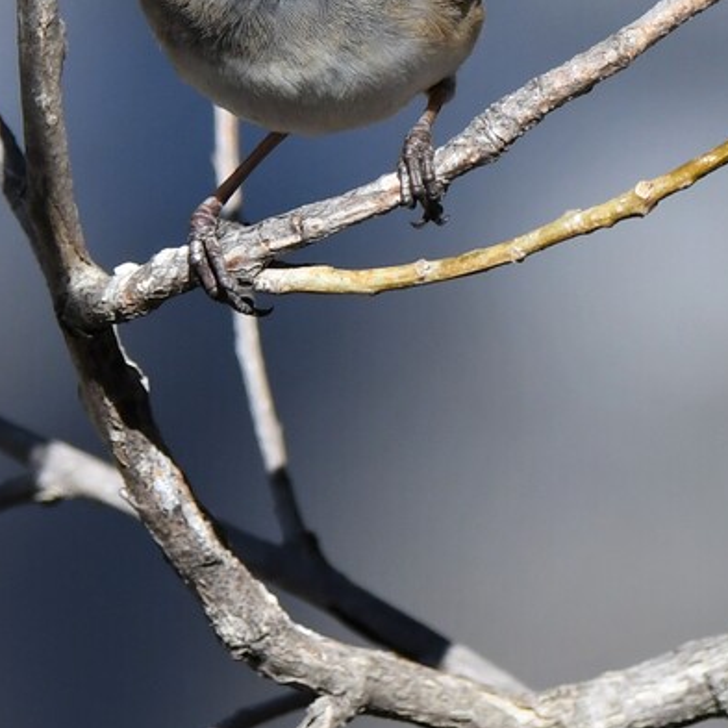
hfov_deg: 2.4
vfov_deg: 2.4
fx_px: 17250
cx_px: 299
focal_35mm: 725
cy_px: 55
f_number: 6.3
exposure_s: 1/2000
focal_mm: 280
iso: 400
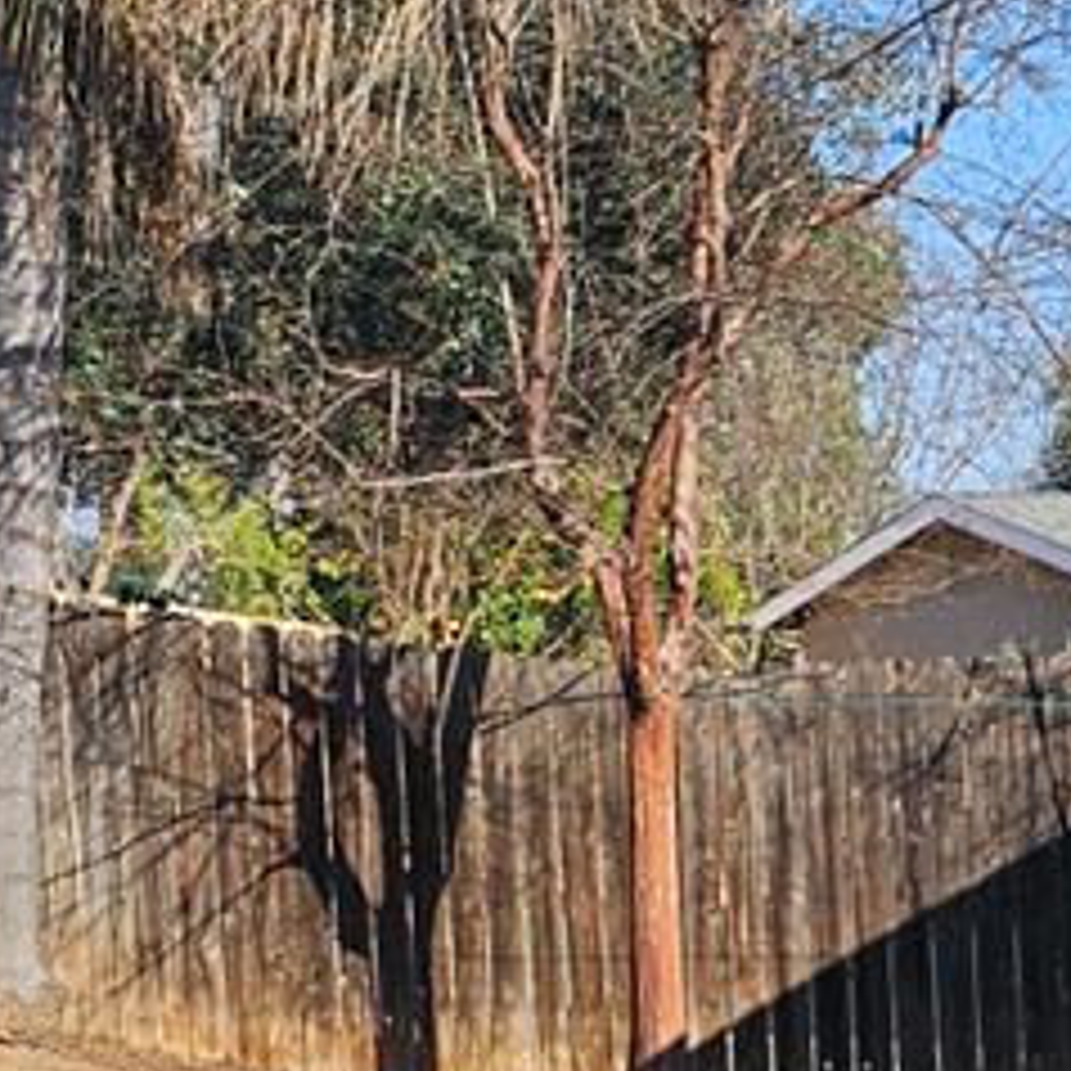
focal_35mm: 128
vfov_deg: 13.6
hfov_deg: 12.7
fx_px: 4481
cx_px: -691
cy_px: 612
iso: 32
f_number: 1.8
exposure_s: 1/1445
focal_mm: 5.4
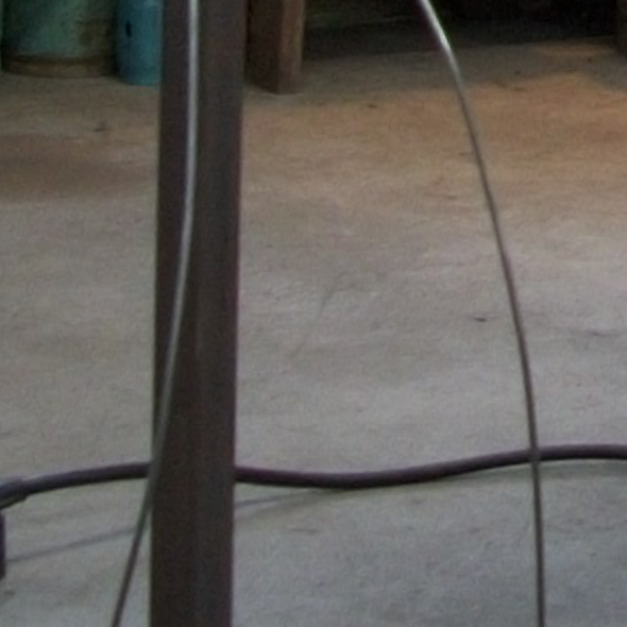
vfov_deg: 8.4
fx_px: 3935
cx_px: 1220
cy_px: -845
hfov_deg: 8.7
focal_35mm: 192
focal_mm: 6.3
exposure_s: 1/25
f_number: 3.1
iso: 160
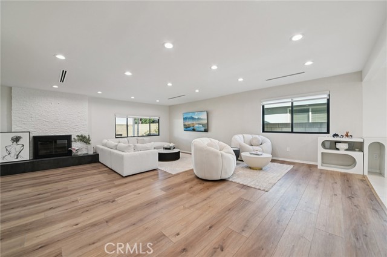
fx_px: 140
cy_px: 128
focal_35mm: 13
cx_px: 194
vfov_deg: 85.3
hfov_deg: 108.4
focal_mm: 13
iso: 250
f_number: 8
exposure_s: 1/13
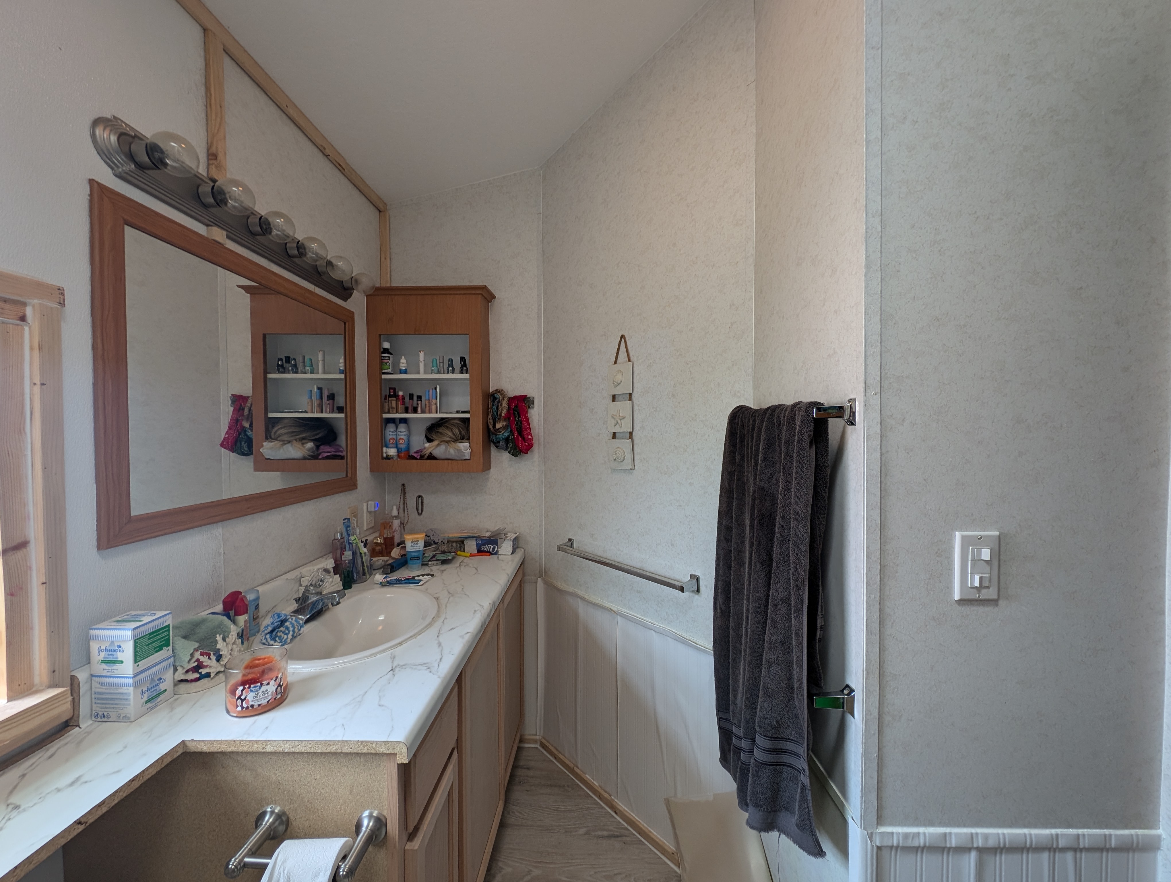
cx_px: 586
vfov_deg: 94.6
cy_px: 441
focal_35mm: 12
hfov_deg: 110.5
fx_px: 407
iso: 45
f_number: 1.95
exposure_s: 1/24
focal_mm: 2.23
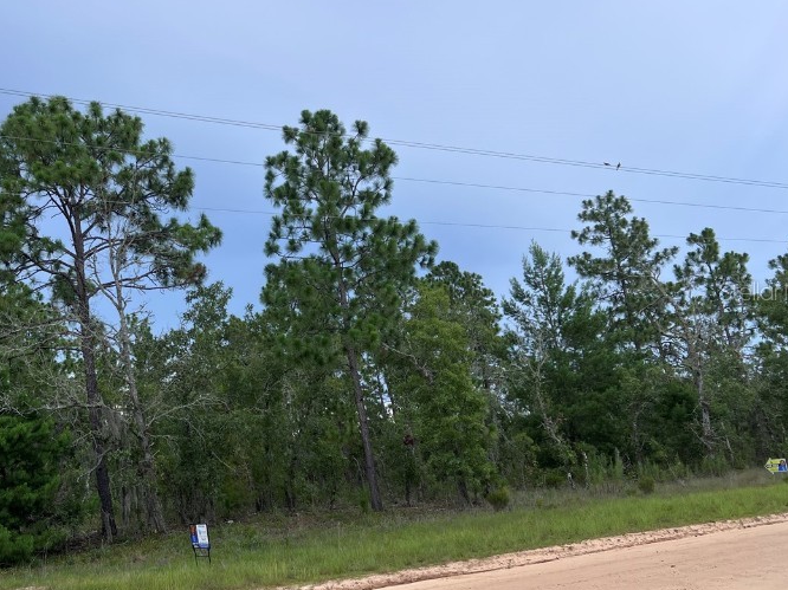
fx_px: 910
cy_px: 291
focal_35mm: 40
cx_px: 225
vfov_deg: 35.9
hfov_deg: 45.6
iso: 50
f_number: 1.5
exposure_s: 1/982
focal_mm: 5.7
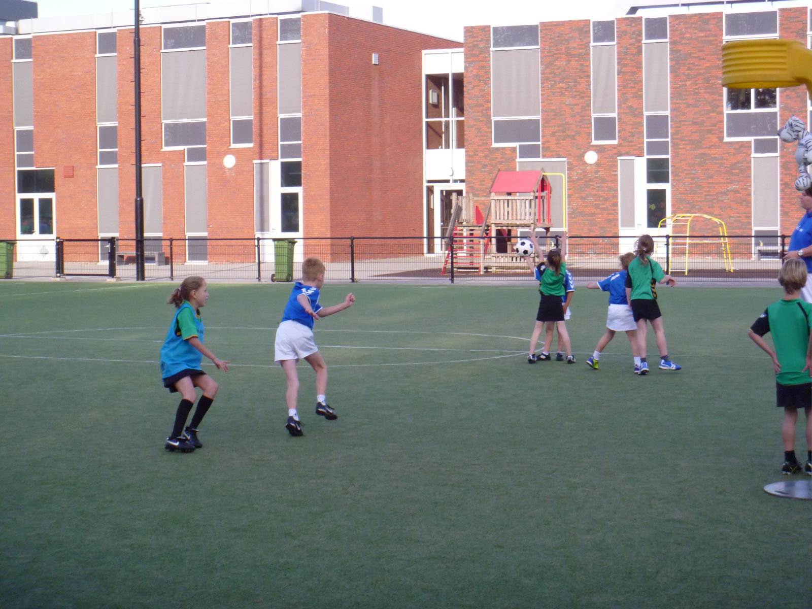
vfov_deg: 20.7
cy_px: 304
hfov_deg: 27.4
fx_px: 1665
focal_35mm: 71
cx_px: 406
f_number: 4
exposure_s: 1/500
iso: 250
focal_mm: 12.6
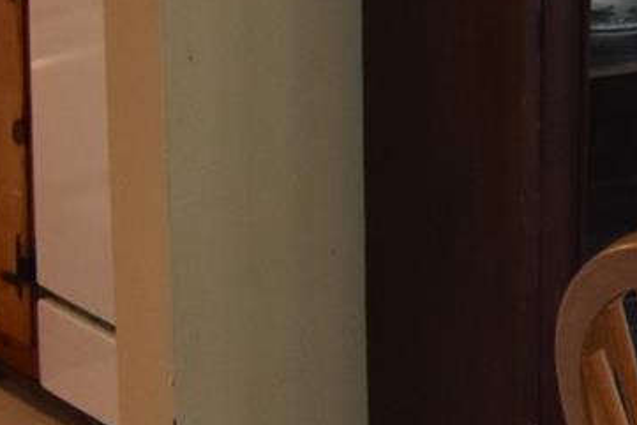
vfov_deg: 7.0
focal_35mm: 187
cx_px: 1697
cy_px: -484
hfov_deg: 9.4
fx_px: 3310
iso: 800
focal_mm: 22
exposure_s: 1/125
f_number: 5.6
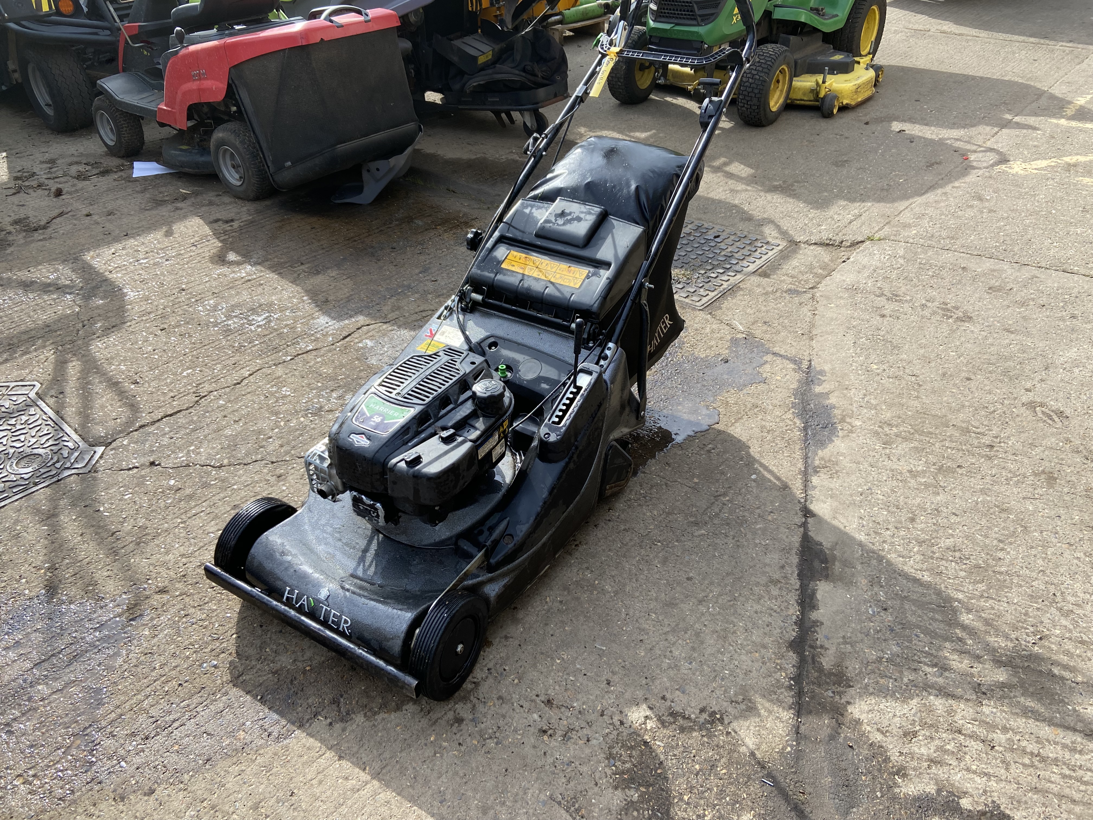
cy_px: 410
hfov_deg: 67.3
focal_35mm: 26
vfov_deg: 53.1
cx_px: 546
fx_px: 821
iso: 32
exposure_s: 1/757
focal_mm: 4.25
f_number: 1.8
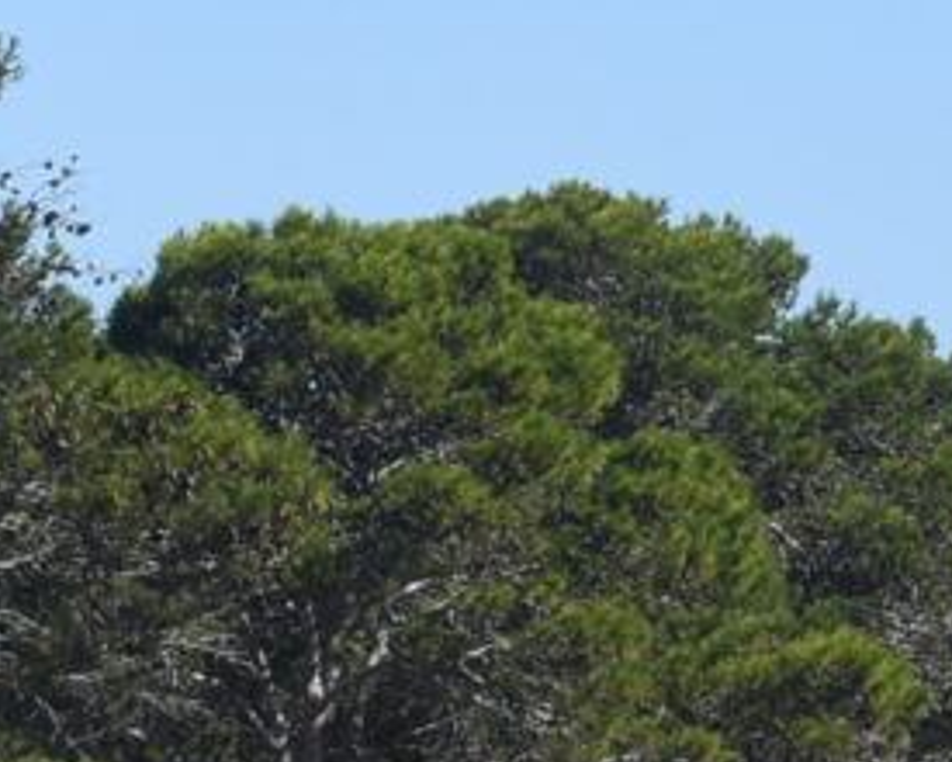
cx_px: 440
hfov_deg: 3.0
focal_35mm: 645
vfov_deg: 2.4
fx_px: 18173
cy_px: 1082
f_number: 9
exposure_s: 1/250
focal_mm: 82
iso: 100
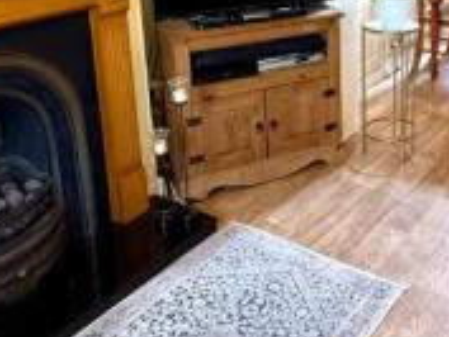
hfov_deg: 40.0
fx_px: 597
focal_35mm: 46
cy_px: -4
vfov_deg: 29.4
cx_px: 339
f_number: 2.2
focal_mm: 2.22
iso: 320
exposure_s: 1/88
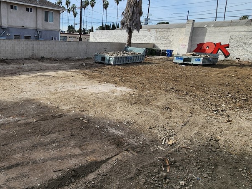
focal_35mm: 22
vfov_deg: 60.9
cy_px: 82
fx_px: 160
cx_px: 64
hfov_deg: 71.3
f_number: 2.2
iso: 50
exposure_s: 1/2234
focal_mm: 2.2
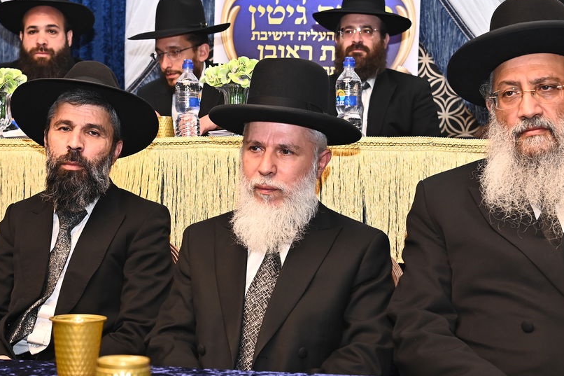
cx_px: 213
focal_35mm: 66
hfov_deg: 30.4
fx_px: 1034
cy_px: 153
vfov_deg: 20.6
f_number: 5
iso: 1000
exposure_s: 1/200
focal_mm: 38
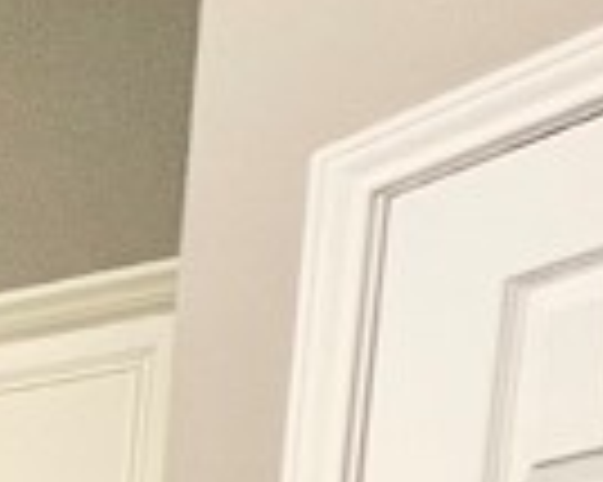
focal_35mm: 97
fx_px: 1730
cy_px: 1140
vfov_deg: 12.6
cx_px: -1426
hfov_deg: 10.0
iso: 200
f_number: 1.8
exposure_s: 1/120
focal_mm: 1.57
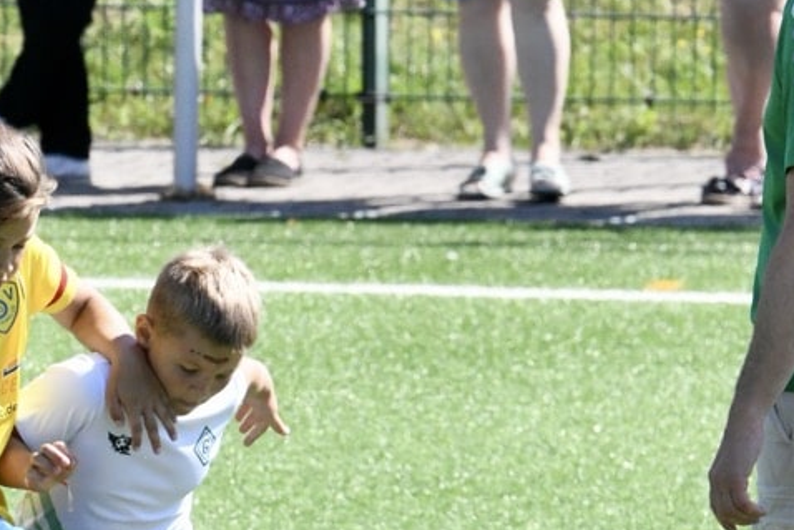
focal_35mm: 1017
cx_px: 359
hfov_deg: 2.0
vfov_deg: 1.4
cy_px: 449
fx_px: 22436
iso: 3200
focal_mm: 380
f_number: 14
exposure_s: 1/1250
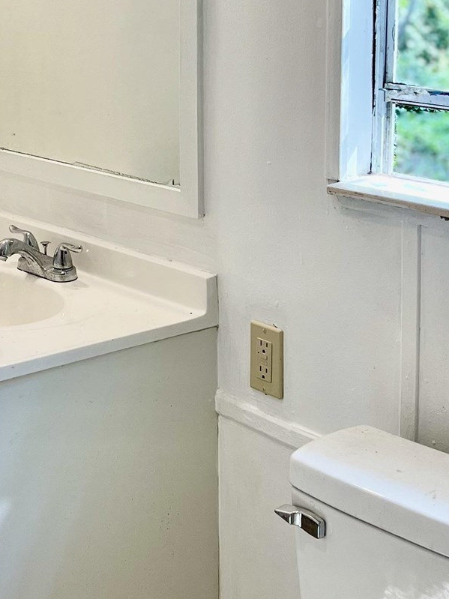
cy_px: 150
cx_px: -34
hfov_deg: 18.9
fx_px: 1297
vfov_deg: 25.7
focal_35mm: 75
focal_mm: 5.1
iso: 40
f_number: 1.6
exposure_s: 1/160
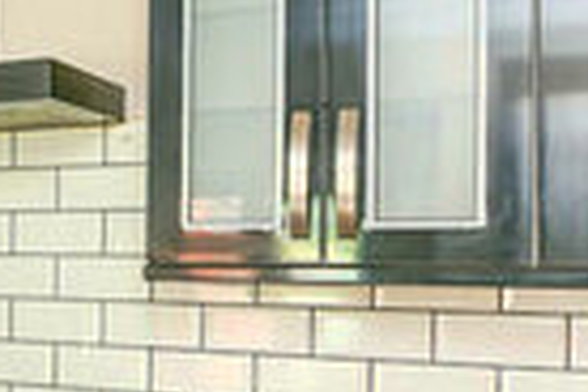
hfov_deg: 19.7
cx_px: -511
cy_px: 311
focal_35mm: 71
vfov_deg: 19.0
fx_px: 1160
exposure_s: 1/1.3
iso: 250
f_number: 9
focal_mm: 14
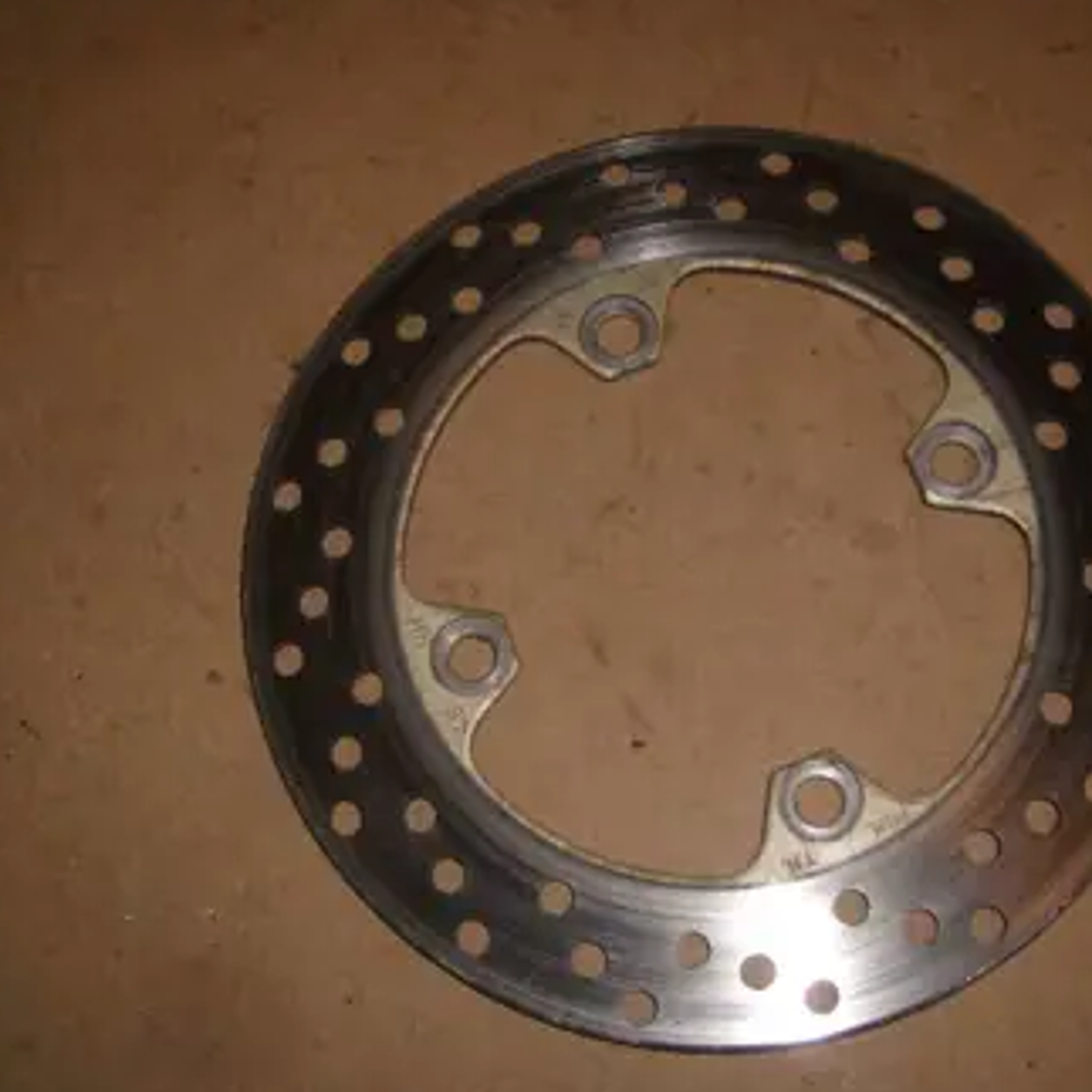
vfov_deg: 36.8
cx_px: 612
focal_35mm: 46
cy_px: 571
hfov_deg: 36.7
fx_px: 1642
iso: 50
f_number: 7.1
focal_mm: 5.8
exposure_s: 1/30
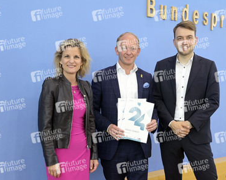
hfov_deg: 30.0
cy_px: 90
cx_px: 116
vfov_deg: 24.2
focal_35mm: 63
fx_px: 421
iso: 4000
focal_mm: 55
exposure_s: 1/400
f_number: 5.6
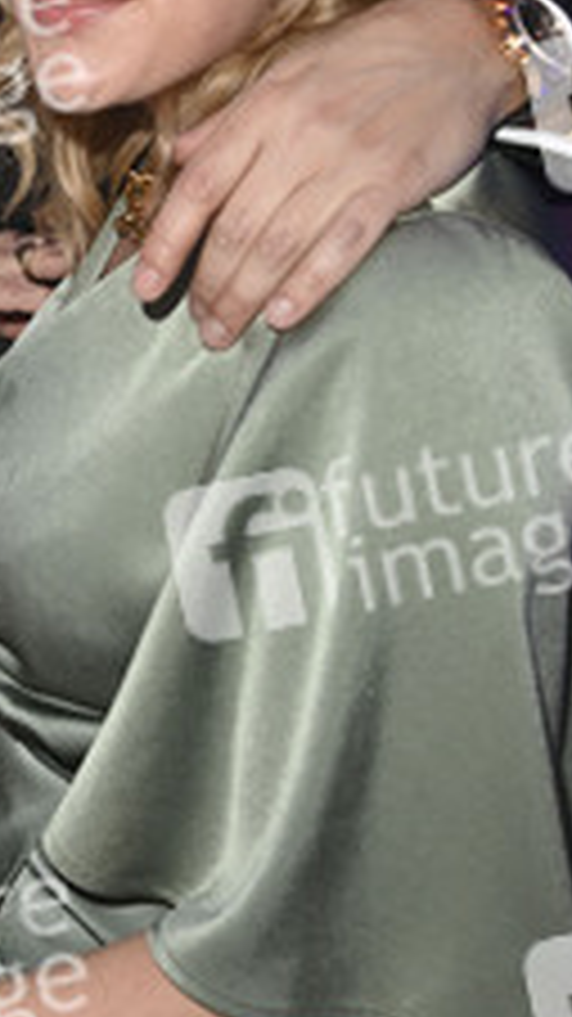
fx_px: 1700
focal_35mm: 63
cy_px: 310
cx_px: -14
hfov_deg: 18.5
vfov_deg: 32.9
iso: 2000
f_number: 5.6
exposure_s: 1/100
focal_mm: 34
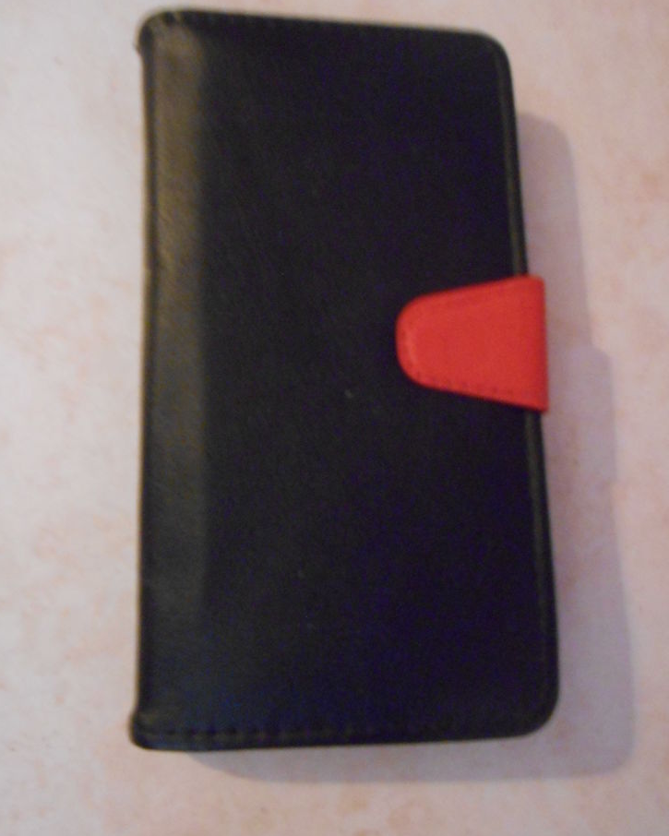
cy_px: 414
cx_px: 329
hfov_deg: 51.5
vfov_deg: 62.2
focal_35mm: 28
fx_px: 693
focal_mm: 4.6
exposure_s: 1/5
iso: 800
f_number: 3.5
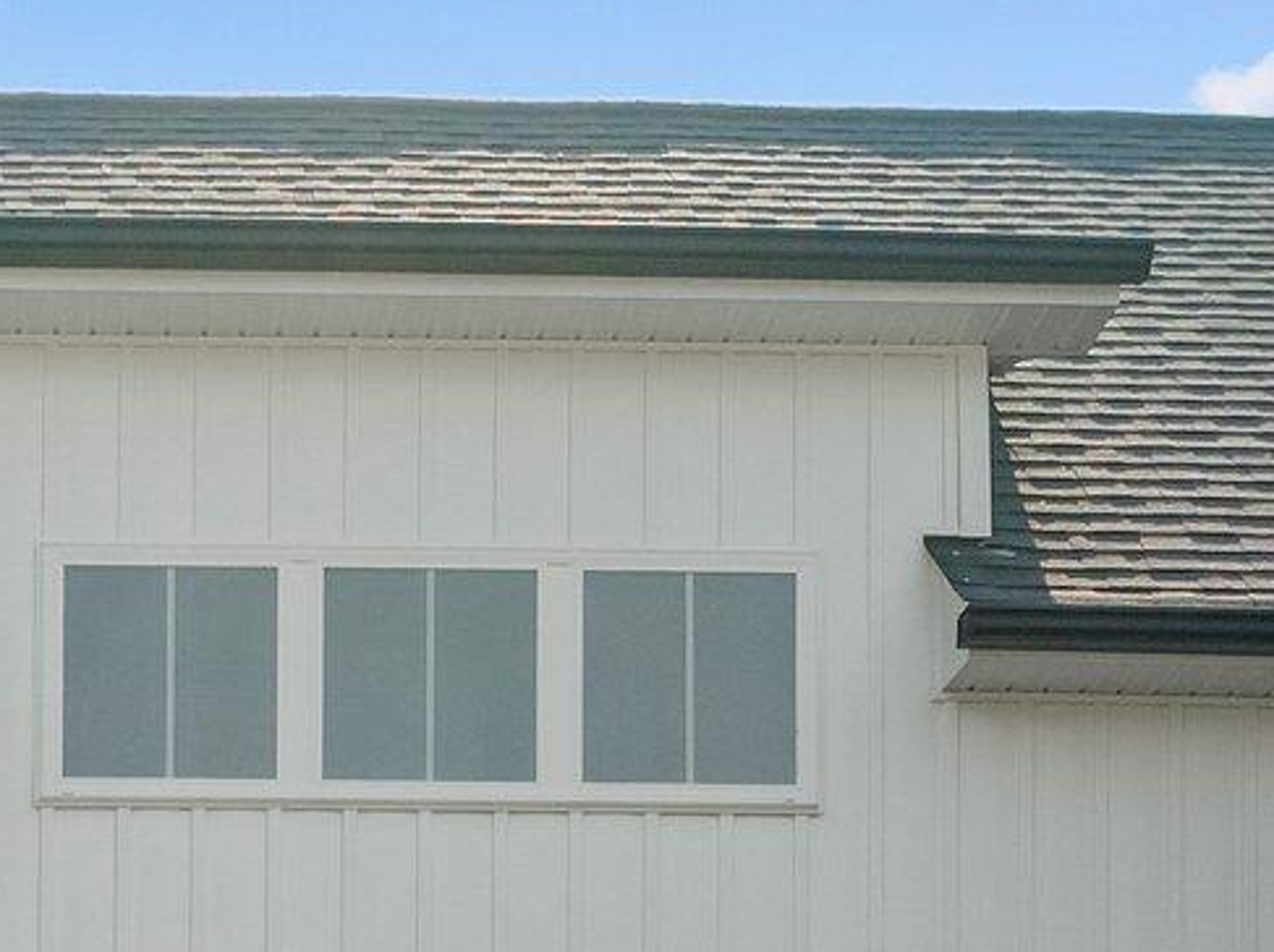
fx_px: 3713
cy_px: 1772
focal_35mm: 101
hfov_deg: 19.0
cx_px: 29
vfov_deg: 13.1
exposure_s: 1/3200
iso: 420
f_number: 2.8
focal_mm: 12.29
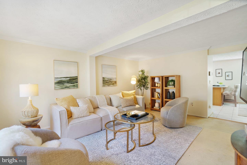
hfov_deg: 96.7
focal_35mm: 16
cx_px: 124
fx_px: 110
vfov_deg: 73.8
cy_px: 82
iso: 1250
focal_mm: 16
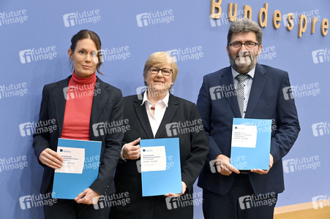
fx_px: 531
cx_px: 165
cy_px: 110
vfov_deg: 23.3
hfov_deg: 34.5
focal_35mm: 58
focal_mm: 58
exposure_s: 1/320
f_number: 5.6
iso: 5000
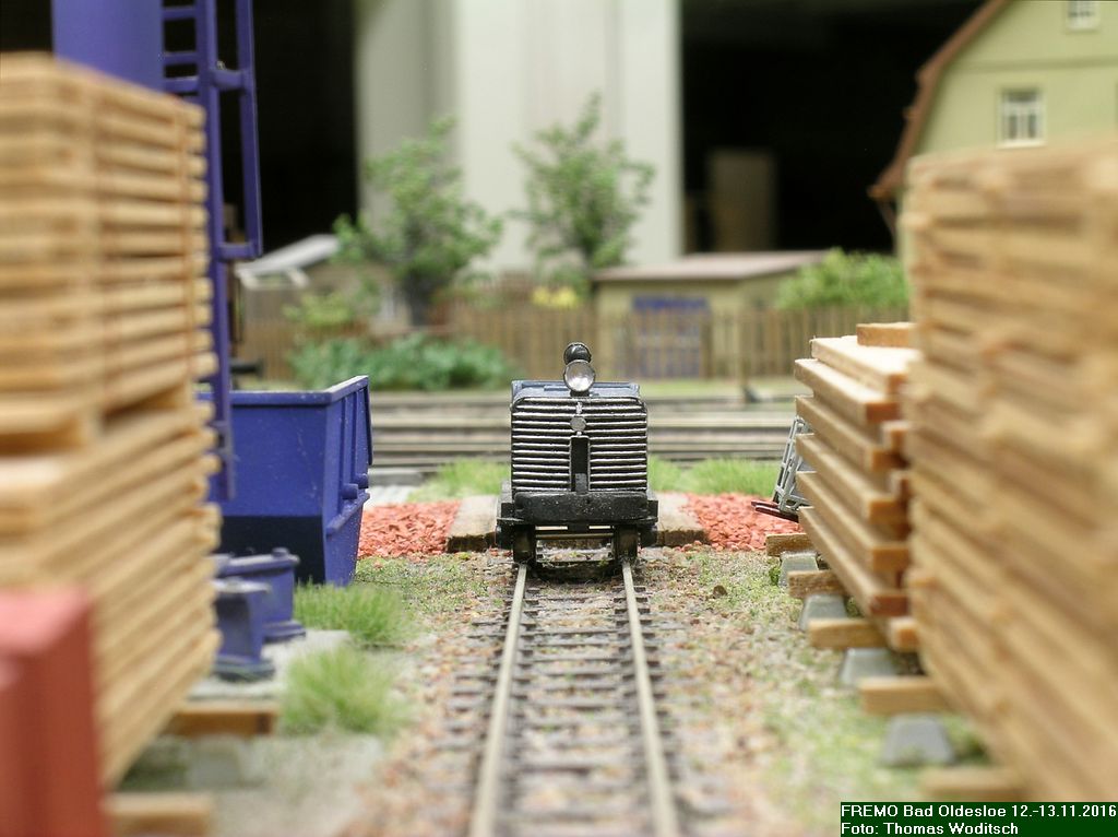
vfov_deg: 16.4
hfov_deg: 21.8
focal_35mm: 90
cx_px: 559
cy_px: 418
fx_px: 2904
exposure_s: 1.4
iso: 50
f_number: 7.7
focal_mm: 18.8
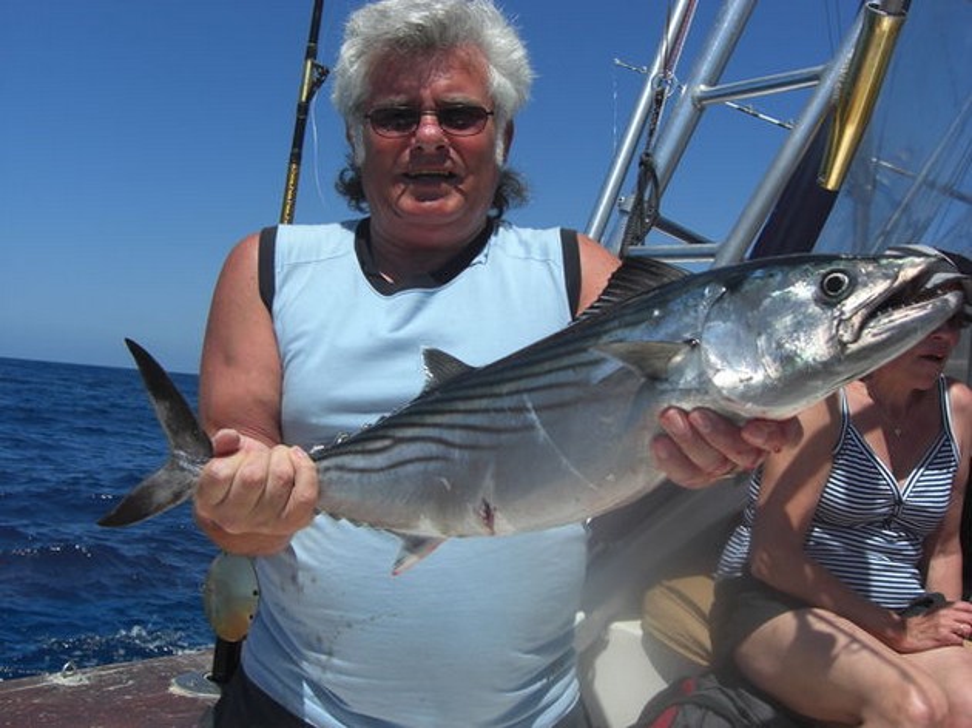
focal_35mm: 38
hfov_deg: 49.0
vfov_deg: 37.7
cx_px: 486
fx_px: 1067
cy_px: 364
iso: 80
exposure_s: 1/320
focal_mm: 7.9
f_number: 8
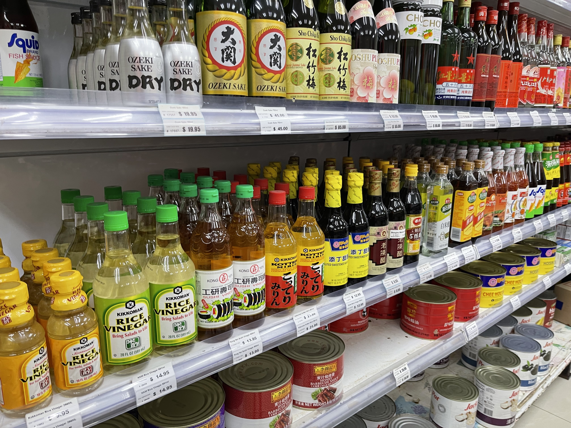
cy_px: 214
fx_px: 412
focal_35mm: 25
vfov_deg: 54.9
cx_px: 286
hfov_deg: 69.4
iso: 125
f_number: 1.6
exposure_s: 1/60
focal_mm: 5.1
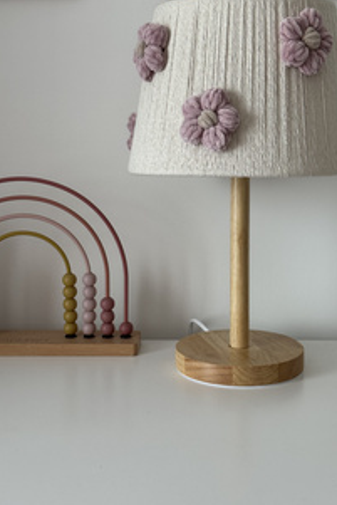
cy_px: 221
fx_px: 813
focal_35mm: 58
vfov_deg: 34.4
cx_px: 190
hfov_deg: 23.4
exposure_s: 1/118
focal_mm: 6.76
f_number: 1.78
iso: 100
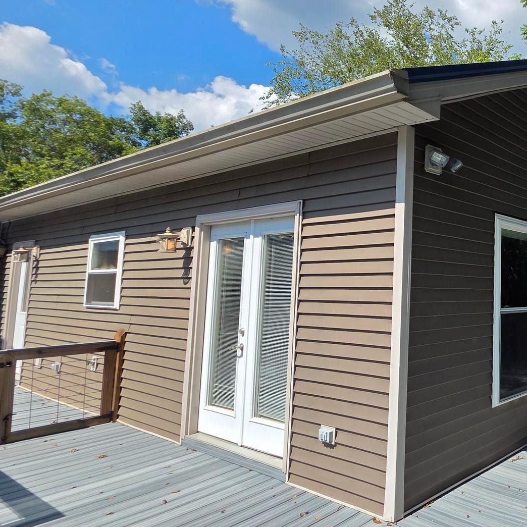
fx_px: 431
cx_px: 519
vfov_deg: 62.9
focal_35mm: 25
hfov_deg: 51.4
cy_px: 249
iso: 40
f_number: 1.9
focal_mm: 2.2
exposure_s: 1/1849
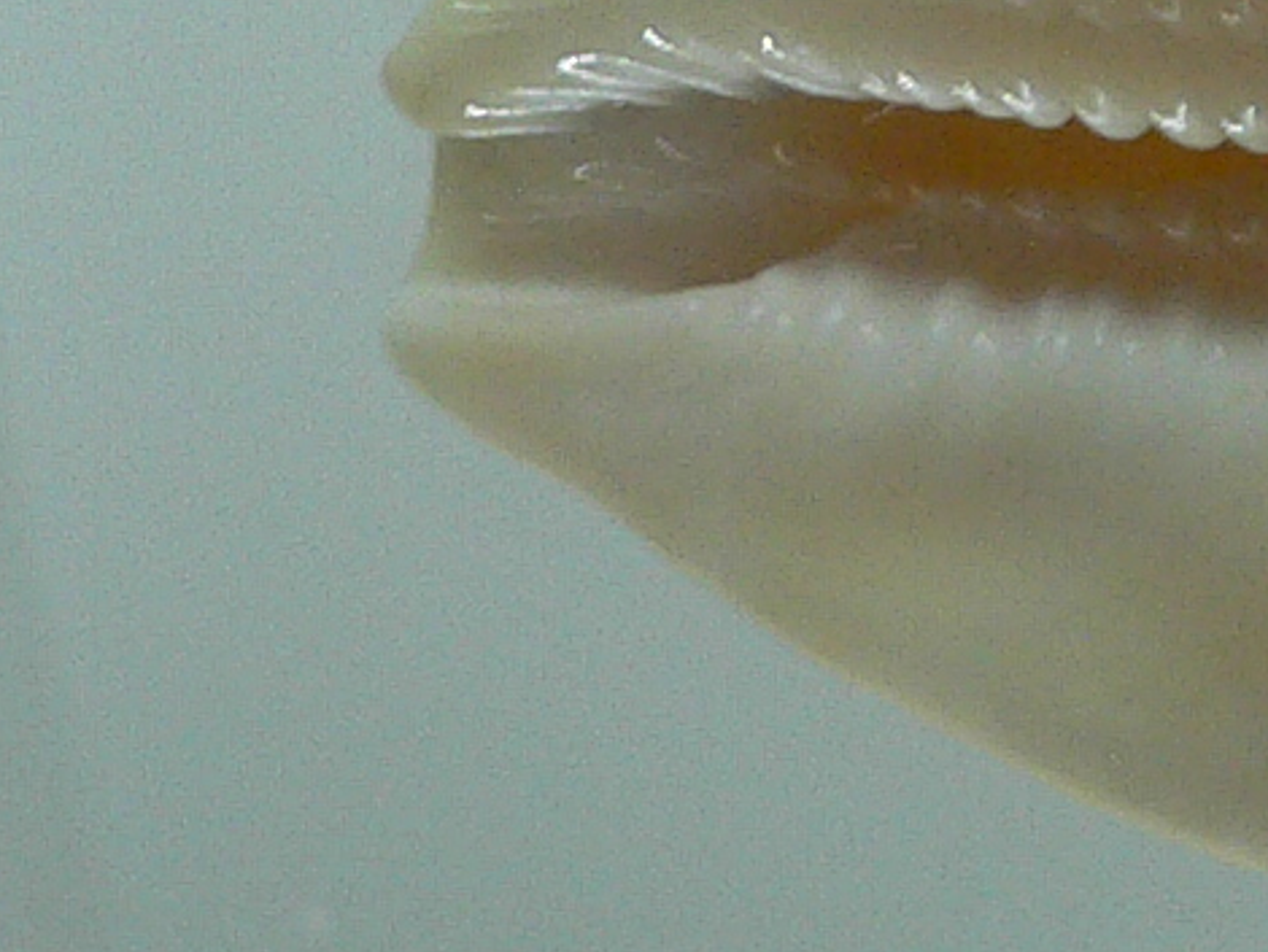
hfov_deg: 12.4
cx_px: 2045
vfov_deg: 9.4
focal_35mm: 150
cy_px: -801
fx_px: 5497
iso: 150
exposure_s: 1/60
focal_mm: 4.6
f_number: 2.8
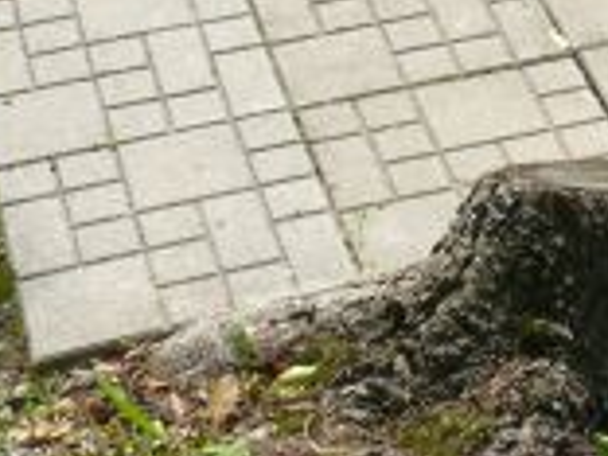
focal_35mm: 144
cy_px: -475
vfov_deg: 9.6
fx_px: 2529
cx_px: 1021
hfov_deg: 12.7
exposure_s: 1/200
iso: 100
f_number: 5.6
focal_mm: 7.4
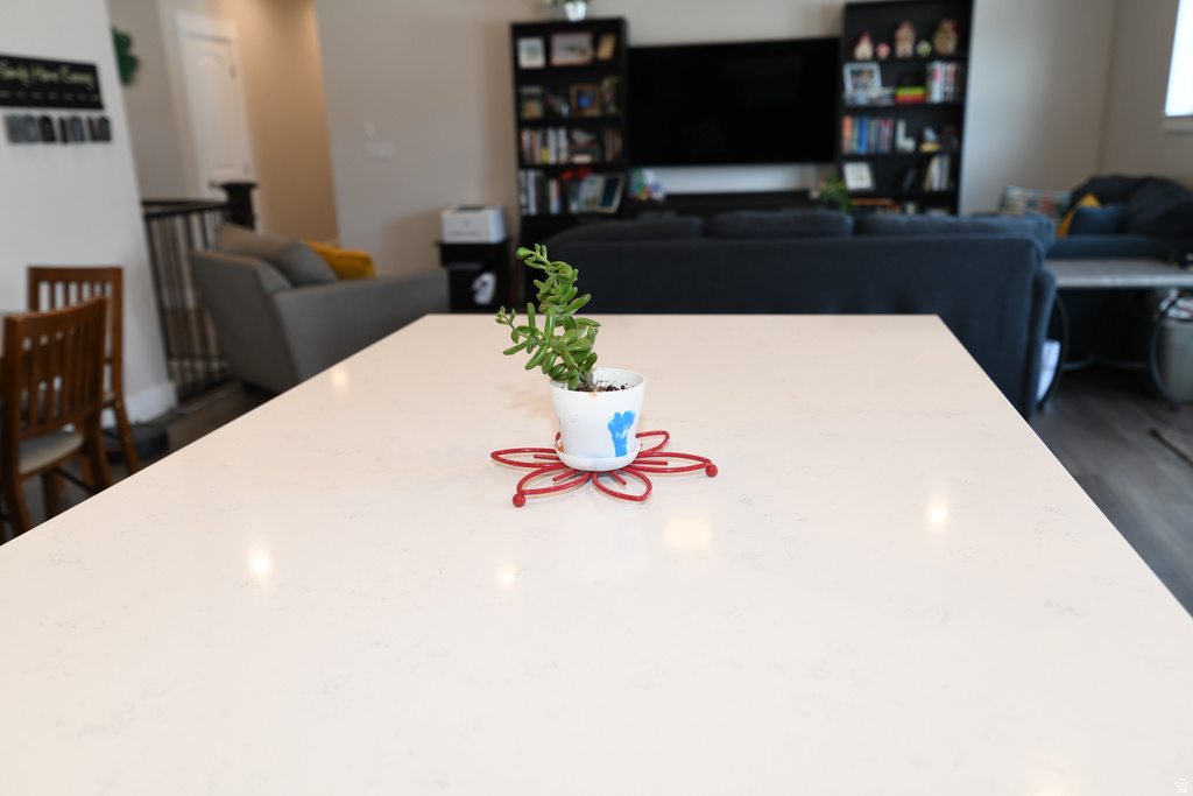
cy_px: 398
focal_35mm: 30
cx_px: 596
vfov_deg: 43.6
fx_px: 994
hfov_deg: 61.9
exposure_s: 1/60
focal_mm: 30
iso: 200
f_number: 3.5
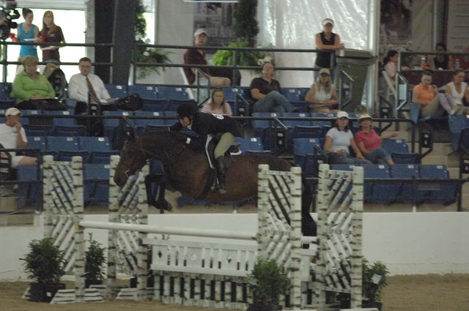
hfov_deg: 6.9
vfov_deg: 4.6
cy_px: 156
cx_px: 234
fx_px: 3903
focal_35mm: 300
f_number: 2.8
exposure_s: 1/320
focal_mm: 200
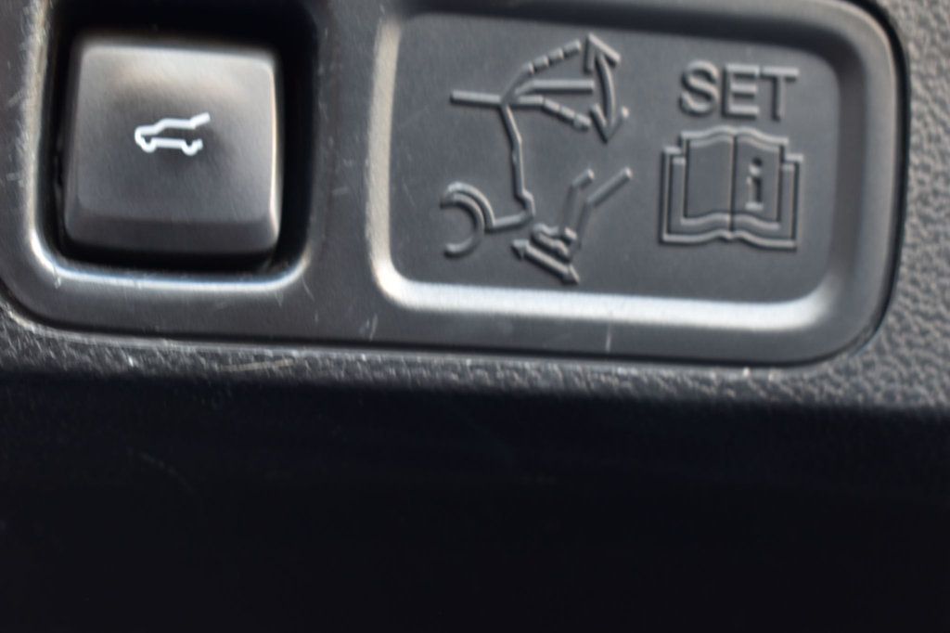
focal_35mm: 68
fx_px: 1781
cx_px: 475
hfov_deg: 29.9
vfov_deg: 20.1
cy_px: 316
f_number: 6.3
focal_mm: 45
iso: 400
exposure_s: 1/15
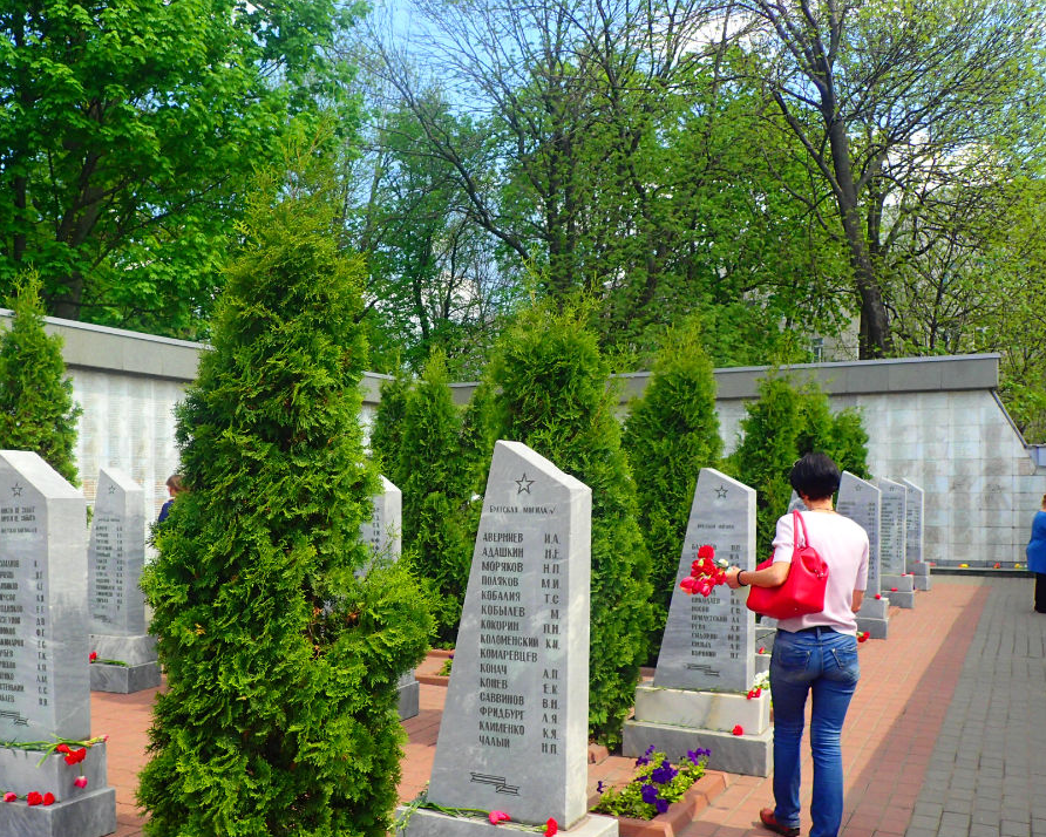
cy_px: 512
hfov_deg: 50.8
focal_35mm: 35
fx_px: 1084
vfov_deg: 42.0
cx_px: 373
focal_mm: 4.5
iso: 100
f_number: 2.8
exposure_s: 1/640
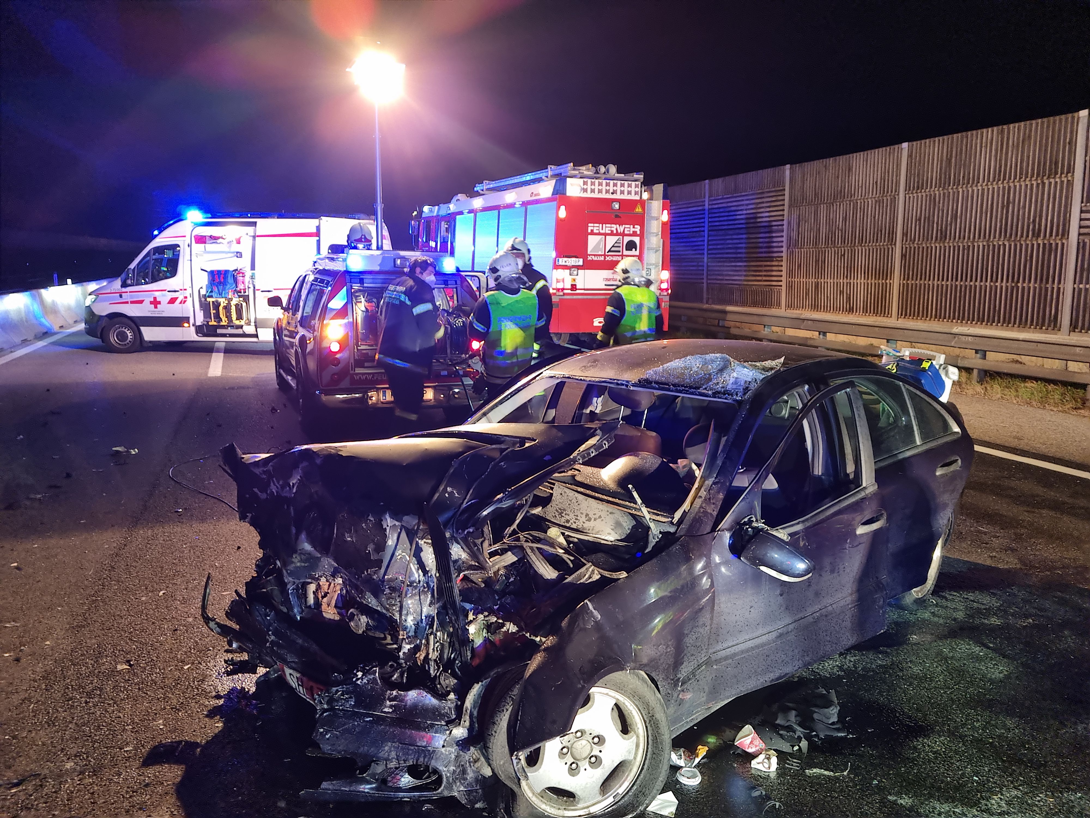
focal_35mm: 27
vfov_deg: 51.4
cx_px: 545
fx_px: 850
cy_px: 409
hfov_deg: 65.3
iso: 500
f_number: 2
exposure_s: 1/25
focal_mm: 5.9
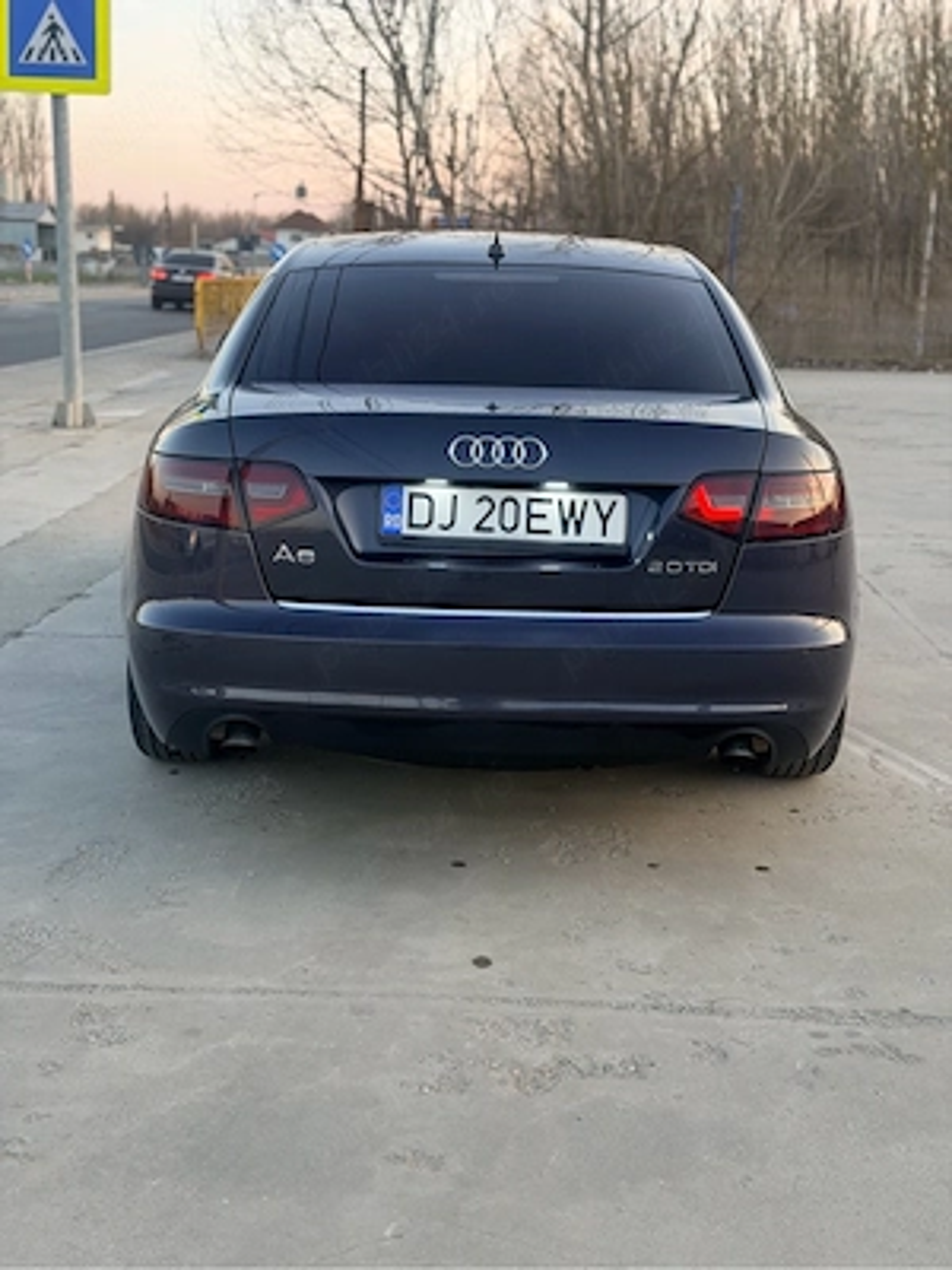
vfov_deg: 39.7
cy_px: 635
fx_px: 1760
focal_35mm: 48
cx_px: 476
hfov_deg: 30.3
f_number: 1.78
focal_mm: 6.76
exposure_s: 1/157
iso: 80
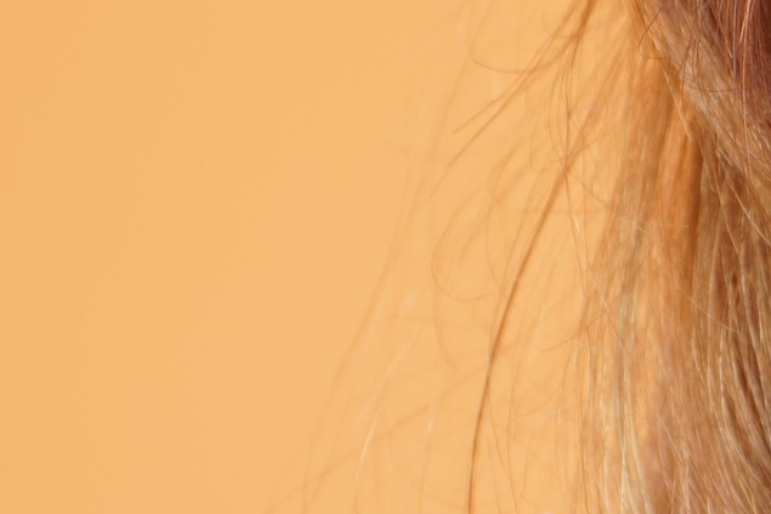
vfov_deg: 3.8
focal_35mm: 363
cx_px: 1349
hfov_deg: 5.6
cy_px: -95
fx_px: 7772
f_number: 5
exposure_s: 1/160
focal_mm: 60
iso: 100
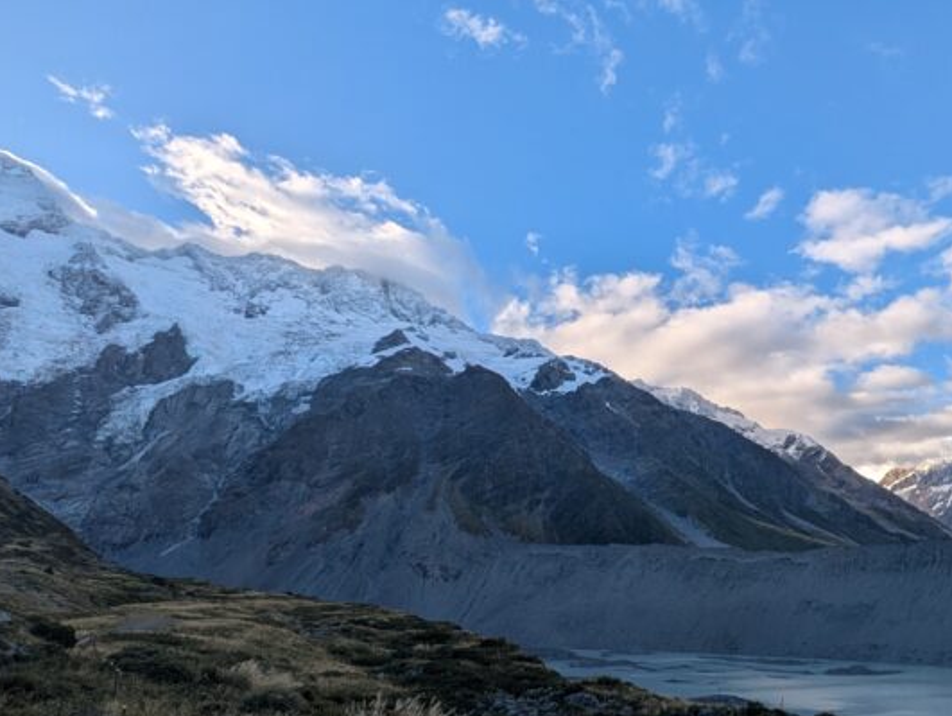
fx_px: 743
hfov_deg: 64.5
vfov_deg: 49.8
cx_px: 584
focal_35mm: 27
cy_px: 516
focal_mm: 1.83
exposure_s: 1/796
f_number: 2.2
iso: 49
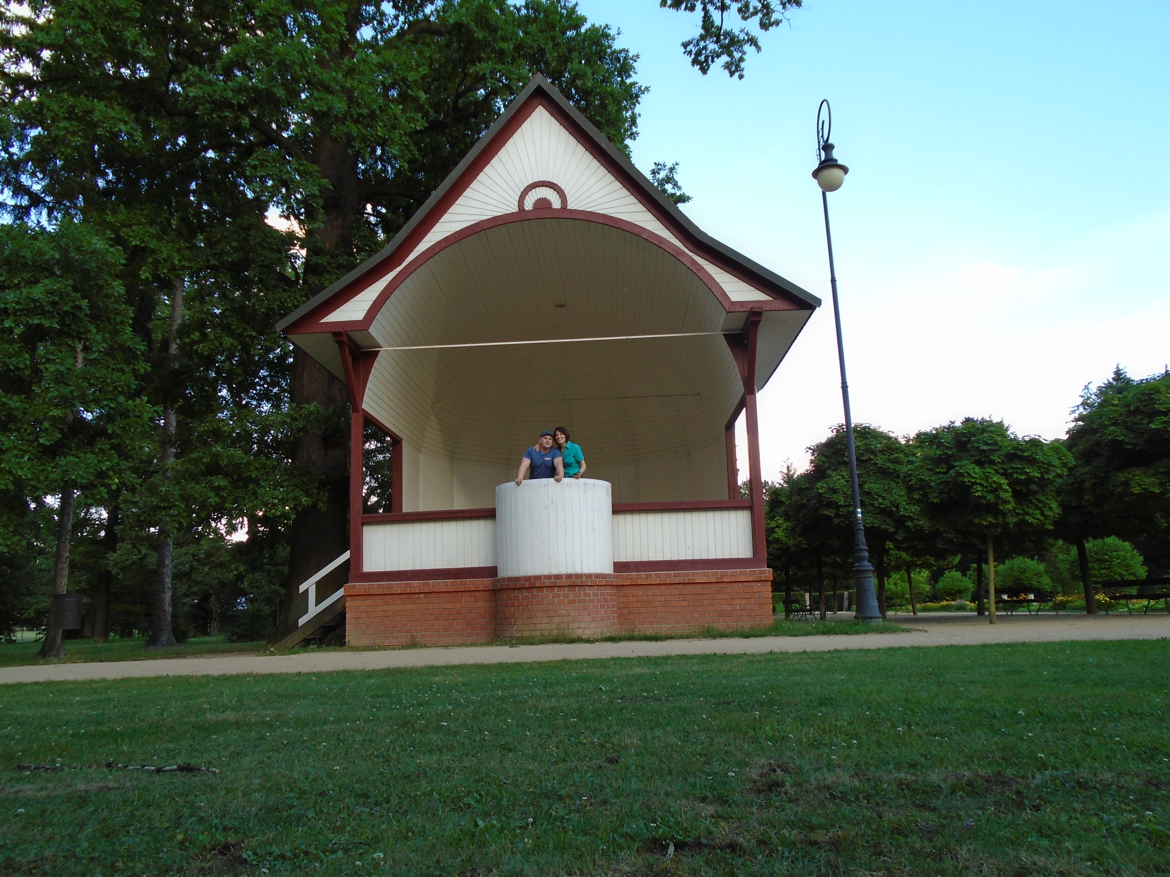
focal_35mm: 26
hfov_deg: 67.3
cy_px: 438
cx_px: 585
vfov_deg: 53.1
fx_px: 879
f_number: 3.2
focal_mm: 4.6
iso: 100
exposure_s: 1/160
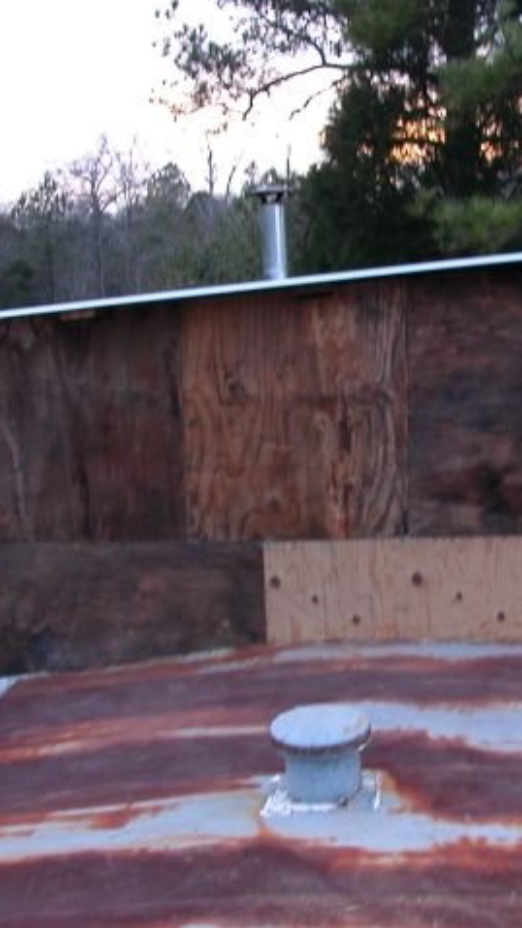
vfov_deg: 38.5
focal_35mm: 54
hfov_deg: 21.8
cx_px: 462
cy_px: 464
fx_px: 1328
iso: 100
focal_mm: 5.6
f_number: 2.7
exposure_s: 1/20.8
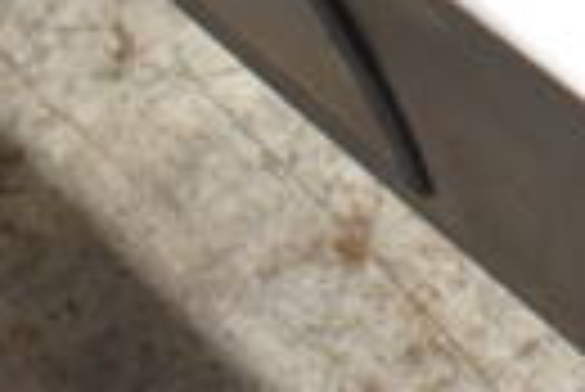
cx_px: 828
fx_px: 2066
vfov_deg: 9.8
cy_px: -491
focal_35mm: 127
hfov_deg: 15.1
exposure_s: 1/125
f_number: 3.5
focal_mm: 18
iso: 4000
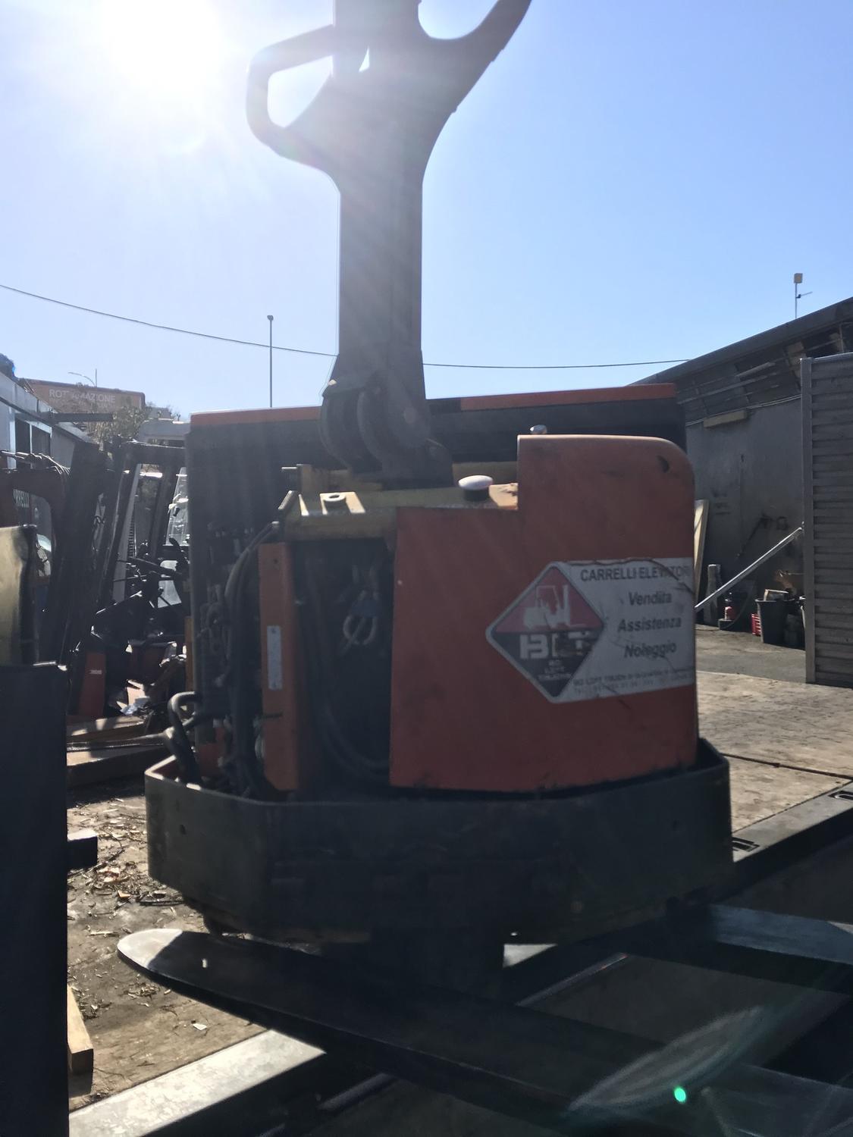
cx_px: 426
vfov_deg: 63.4
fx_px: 920
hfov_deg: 49.7
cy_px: 568
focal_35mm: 28
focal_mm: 3.99
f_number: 1.8
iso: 20
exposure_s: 1/2907
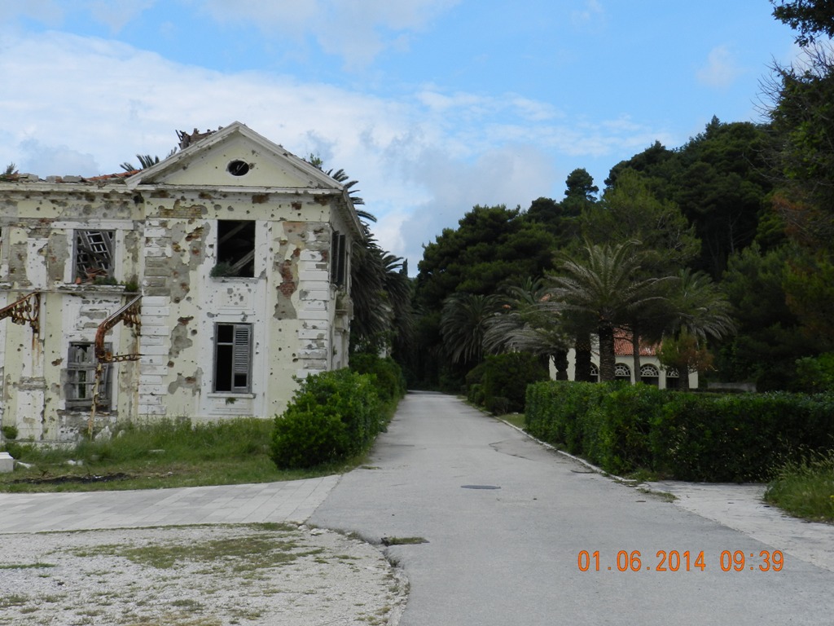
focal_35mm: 46
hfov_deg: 41.2
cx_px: 417
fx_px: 1108
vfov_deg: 31.5
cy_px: 313
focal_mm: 8.1
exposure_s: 1/800
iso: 160
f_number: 4.2
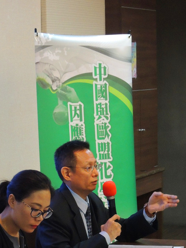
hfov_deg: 9.6
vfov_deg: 12.7
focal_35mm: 155
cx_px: 58
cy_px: 210
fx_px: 1110
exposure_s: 1/10
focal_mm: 15.2
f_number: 4.5
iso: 800
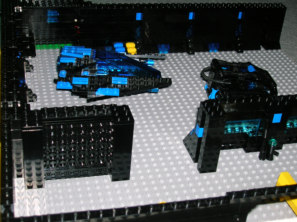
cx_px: 150
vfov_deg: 26.5
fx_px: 472
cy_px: 109
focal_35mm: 55
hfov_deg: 35.0
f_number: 3.4
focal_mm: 9
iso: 50
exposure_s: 1/60.1
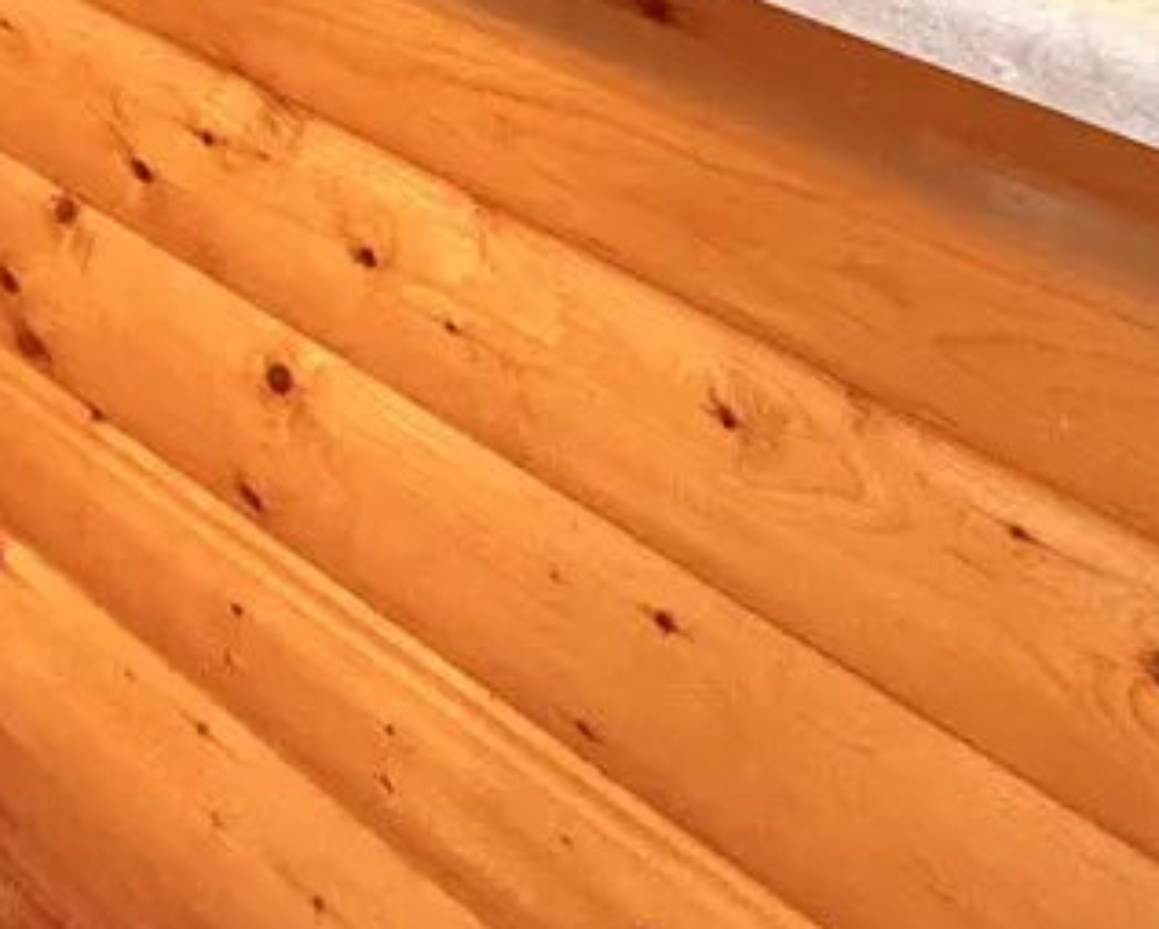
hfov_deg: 30.3
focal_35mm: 62
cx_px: 431
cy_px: -830
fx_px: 2128
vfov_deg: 18.3
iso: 400
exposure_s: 1/60
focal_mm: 2.22
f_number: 2.2
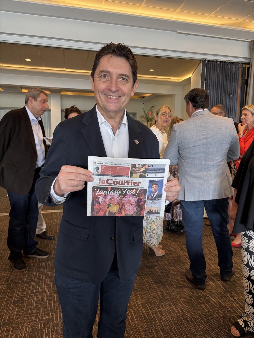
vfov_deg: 67.3
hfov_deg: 53.1
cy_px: 169
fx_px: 254
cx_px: 127
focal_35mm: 26
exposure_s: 1/60
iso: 200
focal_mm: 5.96
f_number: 1.6
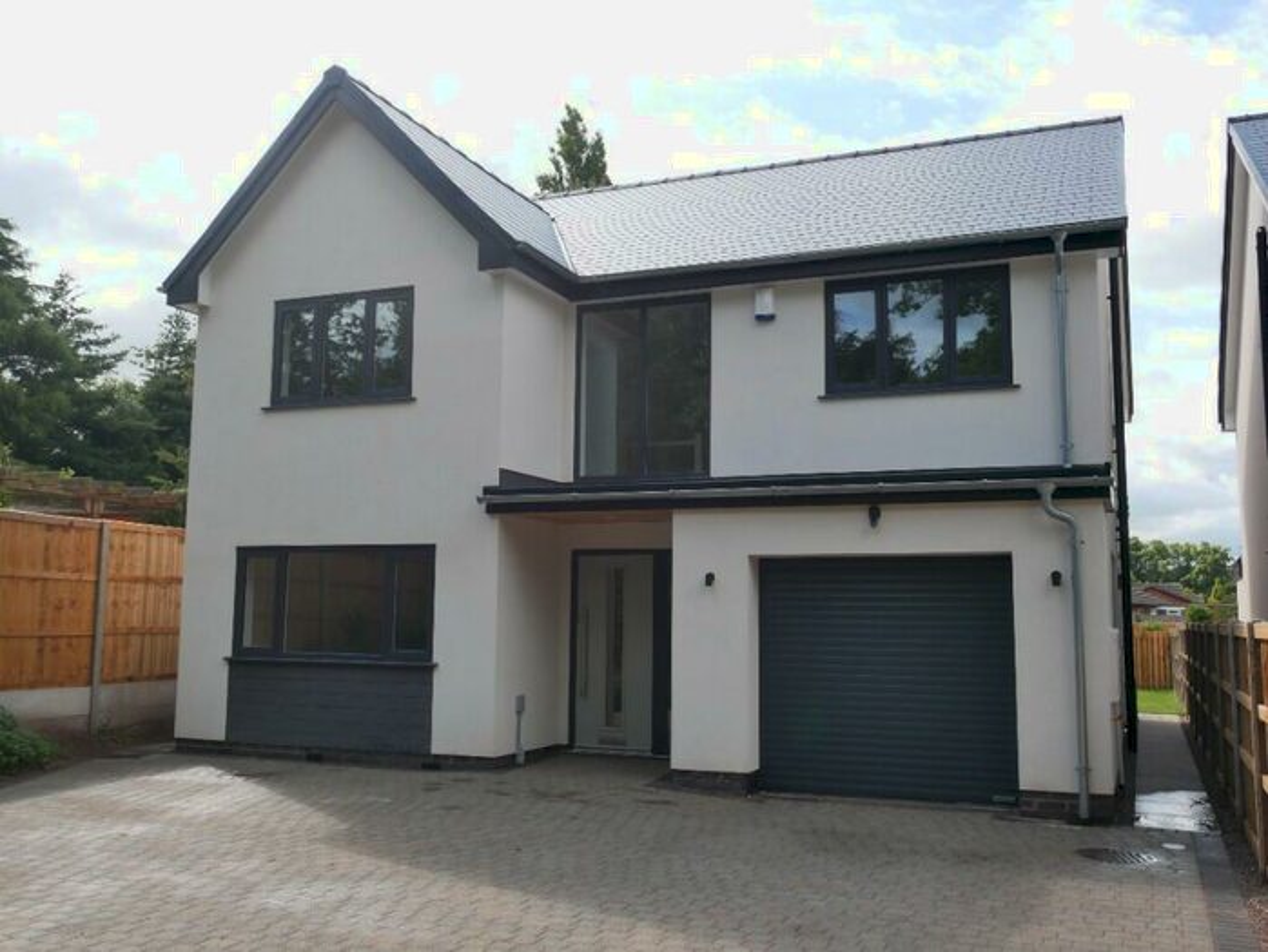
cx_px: 634
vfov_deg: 44.2
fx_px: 1173
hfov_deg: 56.8
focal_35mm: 32
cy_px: 476
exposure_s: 1/320
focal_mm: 16
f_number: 7.1
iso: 200
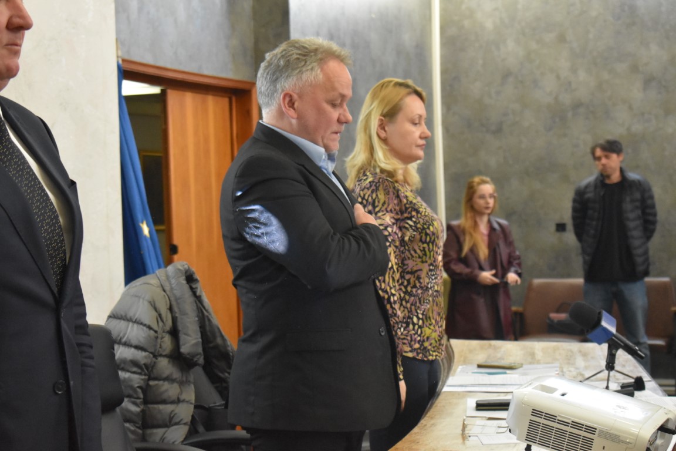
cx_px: 338
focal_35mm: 82
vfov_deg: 16.6
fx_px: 1549
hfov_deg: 24.6
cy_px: 226
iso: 4500
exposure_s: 1/60
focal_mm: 55
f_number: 5.6
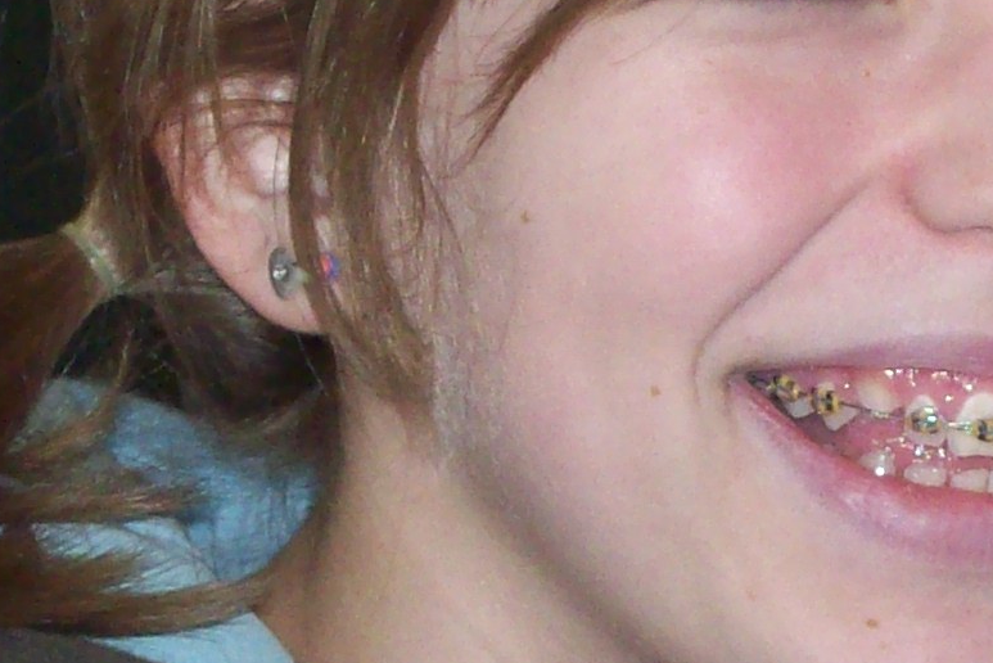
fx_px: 7395
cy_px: 758
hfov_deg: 7.7
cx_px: 777
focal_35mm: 268
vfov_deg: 5.1
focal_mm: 11.6
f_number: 3.8
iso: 200
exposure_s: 1/97.2
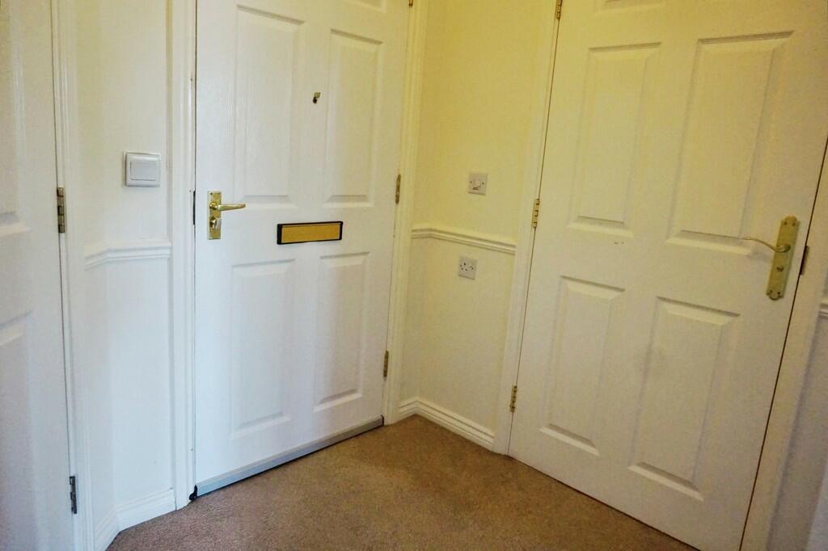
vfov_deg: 53.1
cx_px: 414
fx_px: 552
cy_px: 276
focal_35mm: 24
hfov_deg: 73.8
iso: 3200
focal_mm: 16
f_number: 4.5
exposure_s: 1/200
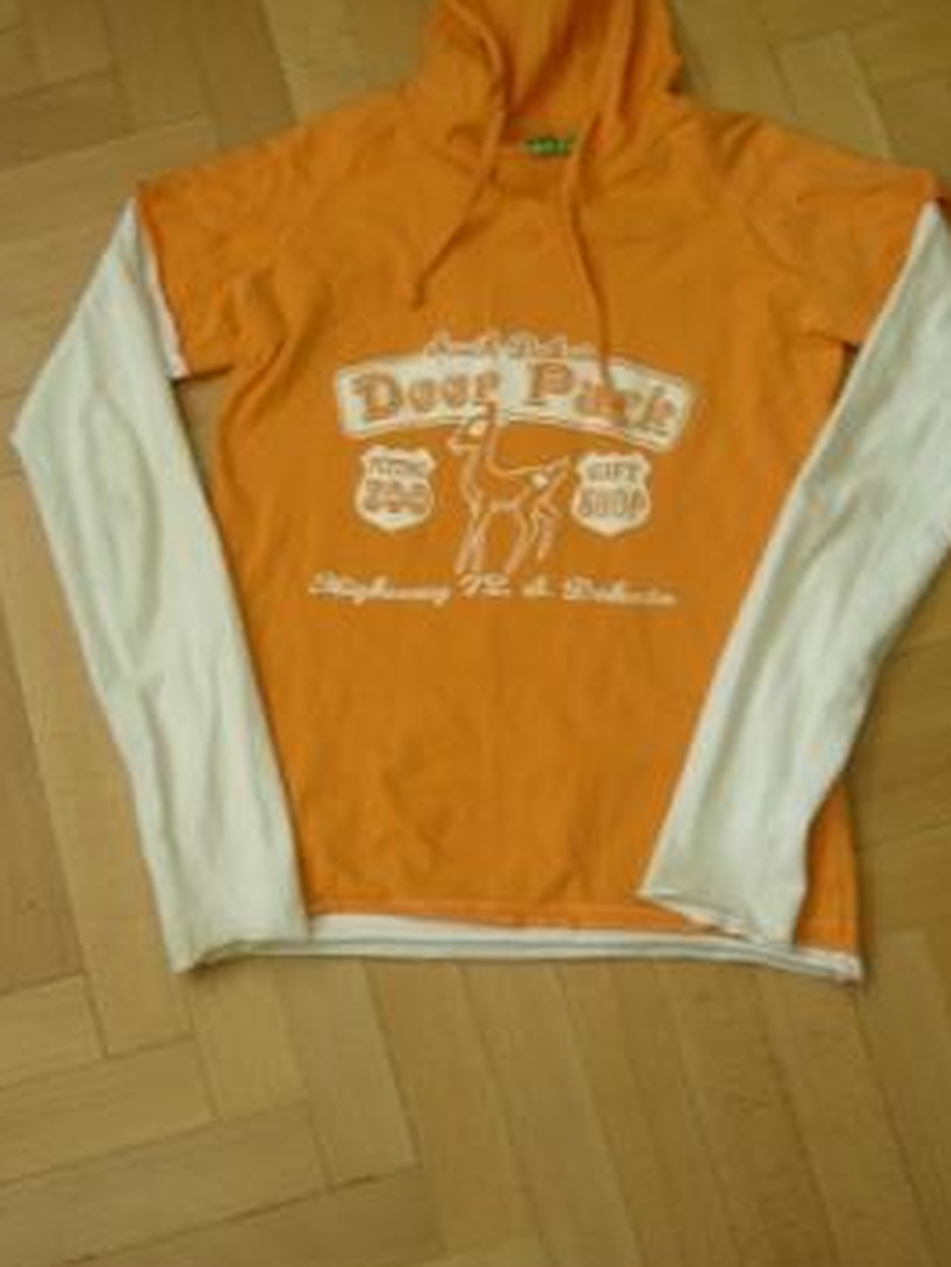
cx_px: 538
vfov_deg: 36.7
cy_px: 513
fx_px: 1904
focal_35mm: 52
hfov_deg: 28.0
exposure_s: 1/17.4
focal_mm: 8.5
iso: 79
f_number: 2.9
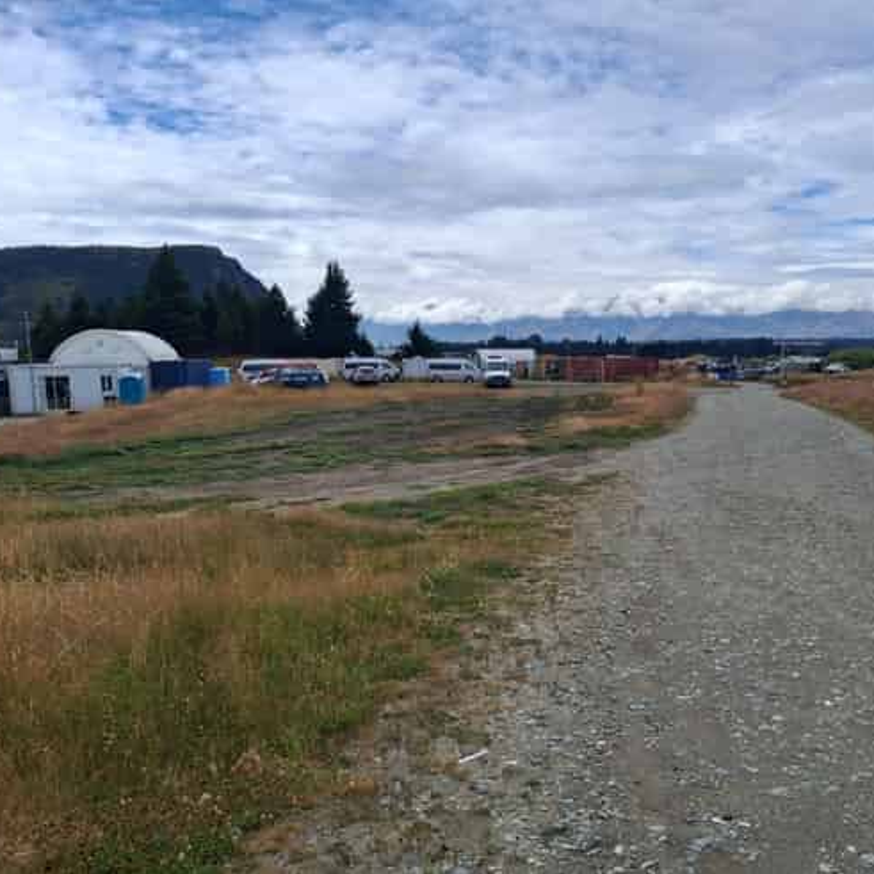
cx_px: 504
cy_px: 437
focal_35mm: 32
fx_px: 914
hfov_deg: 50.9
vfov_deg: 51.1
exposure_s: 1/1032
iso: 20
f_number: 1.8
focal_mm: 4
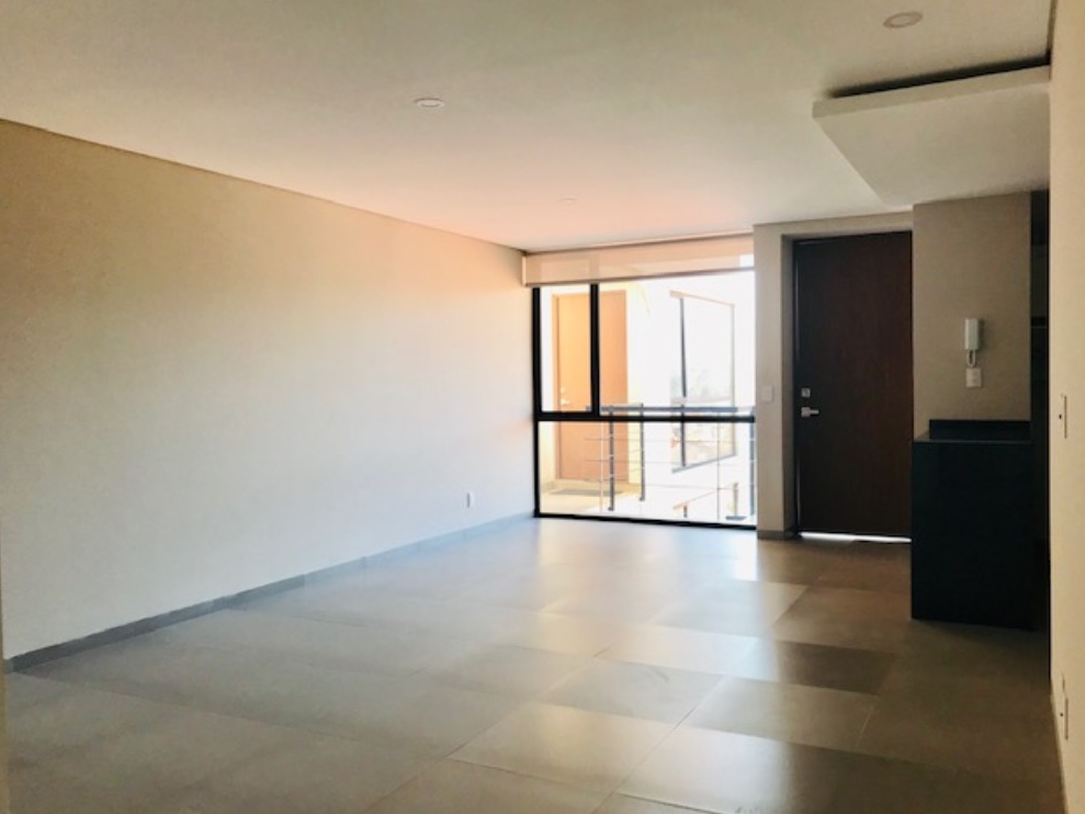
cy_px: 412
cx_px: 557
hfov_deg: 61.6
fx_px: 909
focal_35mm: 29
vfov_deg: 48.2
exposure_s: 1/120
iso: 40
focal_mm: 3.99
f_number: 1.8
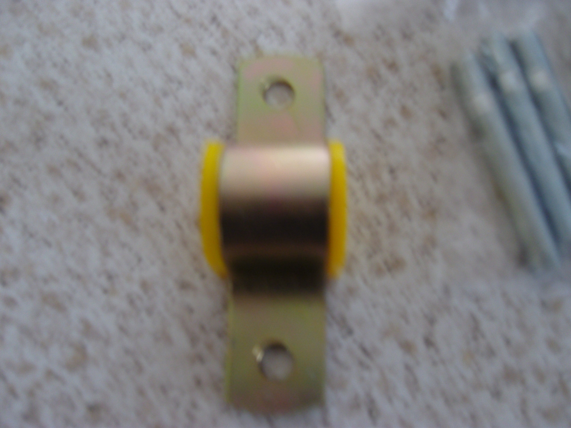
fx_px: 561
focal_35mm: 34
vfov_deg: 41.8
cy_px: 214
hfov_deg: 54.0
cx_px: 286
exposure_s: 1/8
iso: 200
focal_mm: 7.3
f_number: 2.8
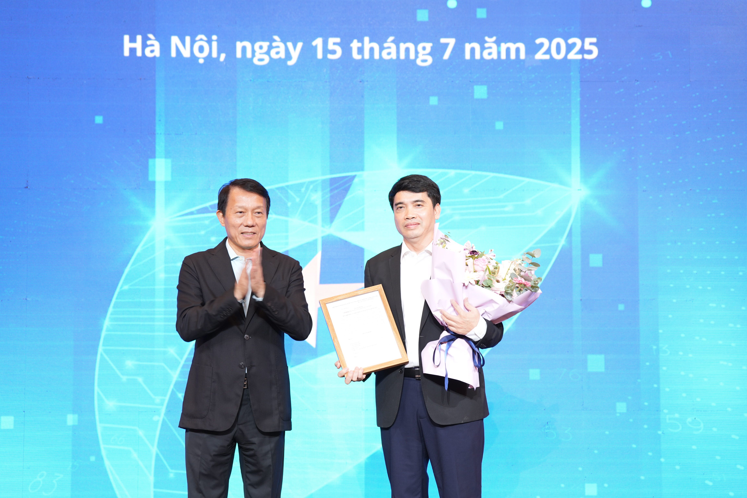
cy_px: 249
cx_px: 374
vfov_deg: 14.4
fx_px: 1971
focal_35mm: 95
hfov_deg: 21.5
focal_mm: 95
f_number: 3.2
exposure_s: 1/50
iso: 320
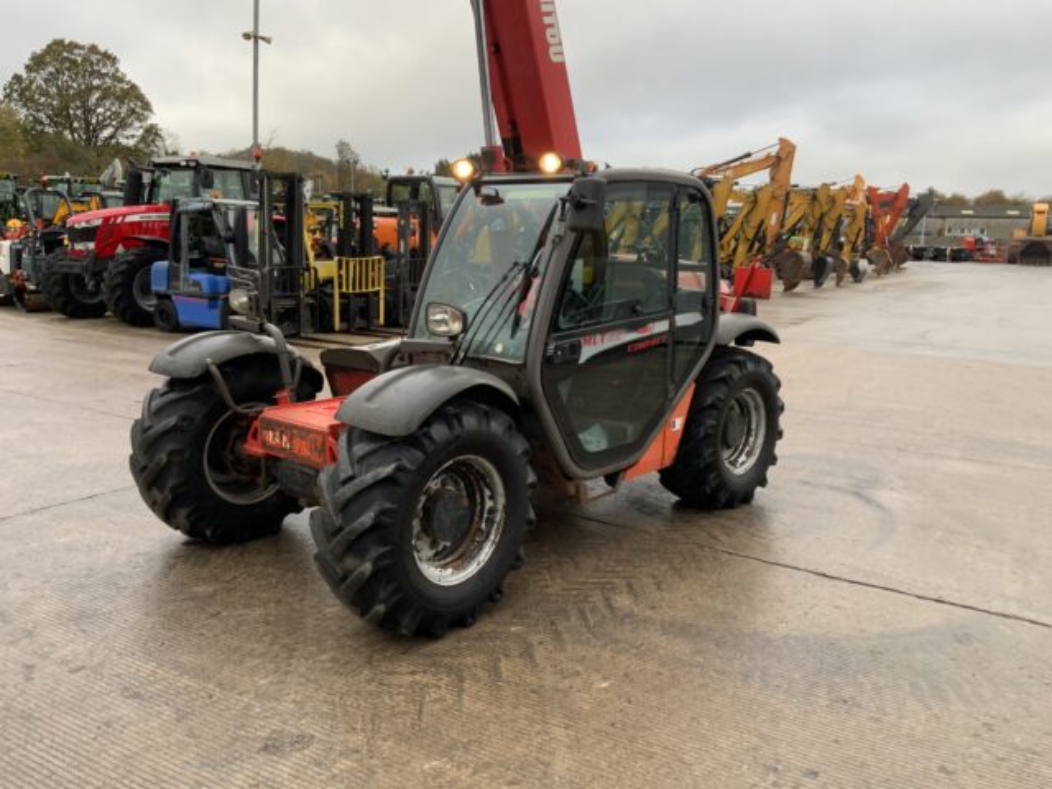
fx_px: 881
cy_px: 394
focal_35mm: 29
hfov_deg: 61.7
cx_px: 526
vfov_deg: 48.2
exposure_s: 1/122
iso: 32
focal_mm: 3
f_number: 1.8
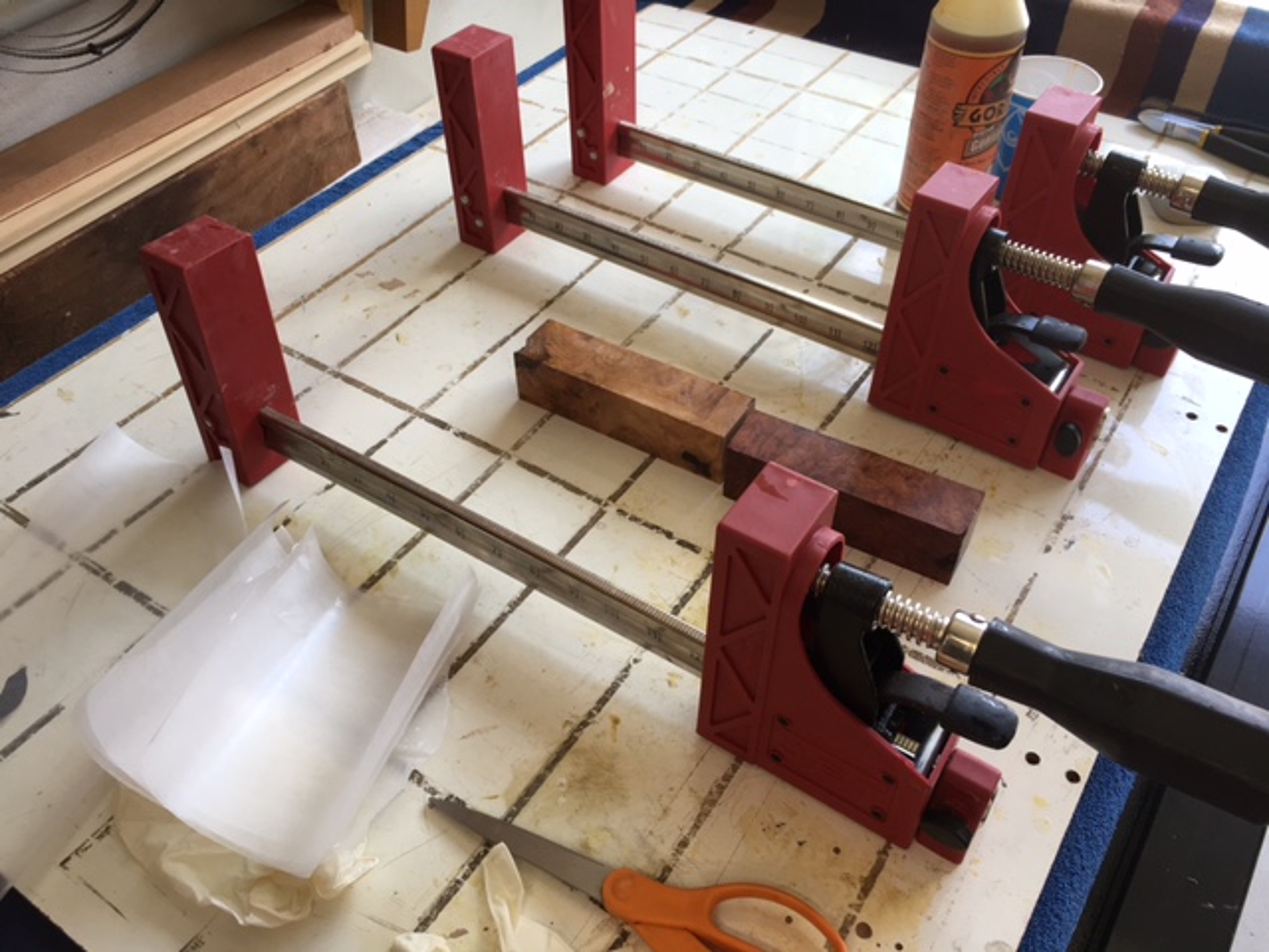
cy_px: 476
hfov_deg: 61.7
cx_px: 634
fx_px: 1063
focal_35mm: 29
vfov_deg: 48.2
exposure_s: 1/120
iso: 32
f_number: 2.2
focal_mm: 4.15
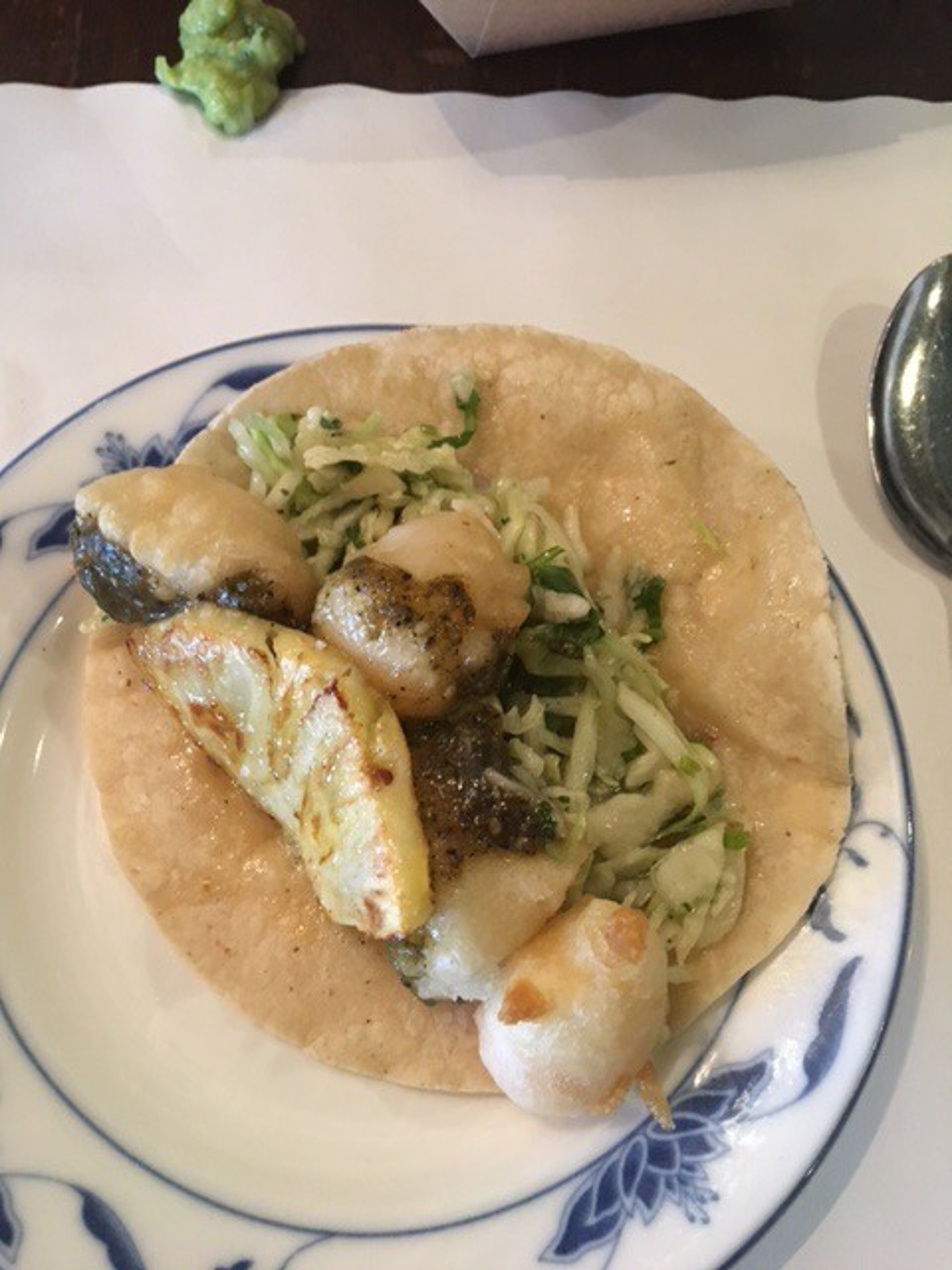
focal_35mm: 29
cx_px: 476
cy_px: 635
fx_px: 1063
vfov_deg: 61.7
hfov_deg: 48.2
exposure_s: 1/17
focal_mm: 4.15
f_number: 2.2
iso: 200
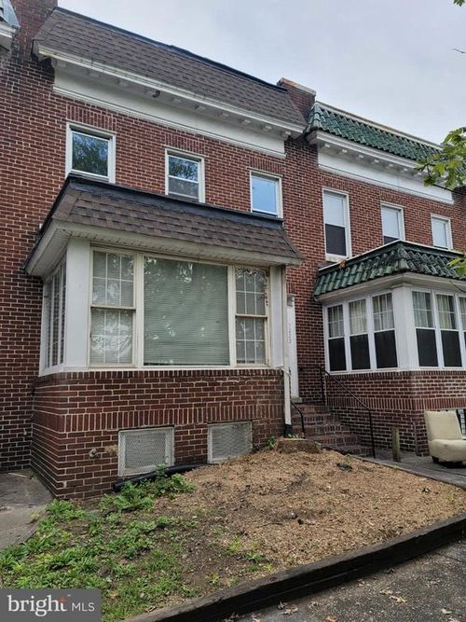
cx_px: 233
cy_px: 311
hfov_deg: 54.9
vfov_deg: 69.4
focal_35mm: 25
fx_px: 449
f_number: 1.8
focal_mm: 7
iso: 20
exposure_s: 1/215
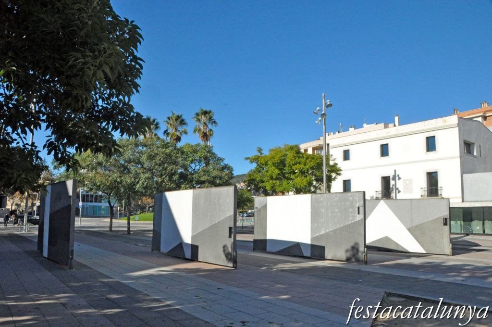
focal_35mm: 27
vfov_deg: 47.8
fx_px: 369
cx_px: 246
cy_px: 164
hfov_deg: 67.4
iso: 1600
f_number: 16
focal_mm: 18
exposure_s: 1/1000
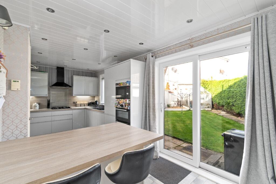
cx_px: 138
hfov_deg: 100.4
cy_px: 92
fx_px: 115
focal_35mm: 15
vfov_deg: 77.3
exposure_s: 1/8
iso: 320
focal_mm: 10
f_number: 8
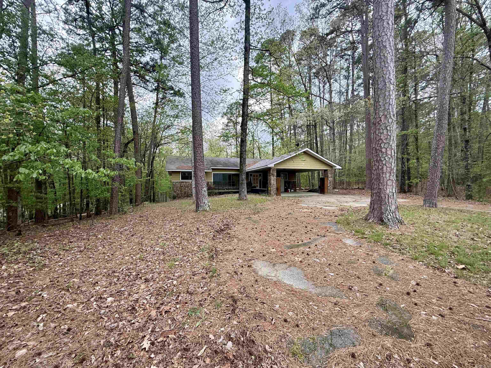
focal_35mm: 14
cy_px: 184
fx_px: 199
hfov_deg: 102.1
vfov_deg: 85.7
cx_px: 246
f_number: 2.2
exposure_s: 1/207
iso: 64
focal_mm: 2.22
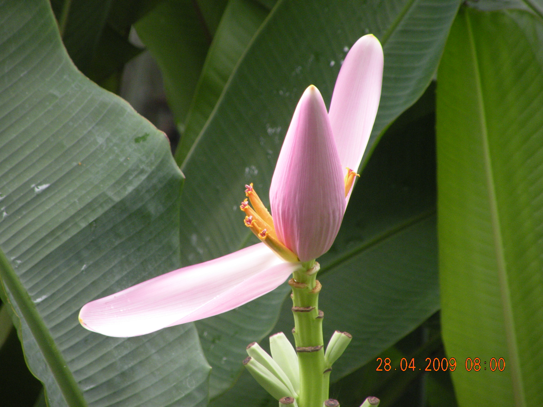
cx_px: 272
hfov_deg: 5.4
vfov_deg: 4.1
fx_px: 5710
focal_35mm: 364
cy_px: 204
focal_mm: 64.5
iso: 220
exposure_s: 1/125
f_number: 4.5
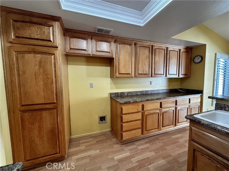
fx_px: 93
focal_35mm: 14
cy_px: 86
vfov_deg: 85.7
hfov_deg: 102.1
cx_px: 114
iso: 125
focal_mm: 2.22
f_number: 2.2
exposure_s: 1/120
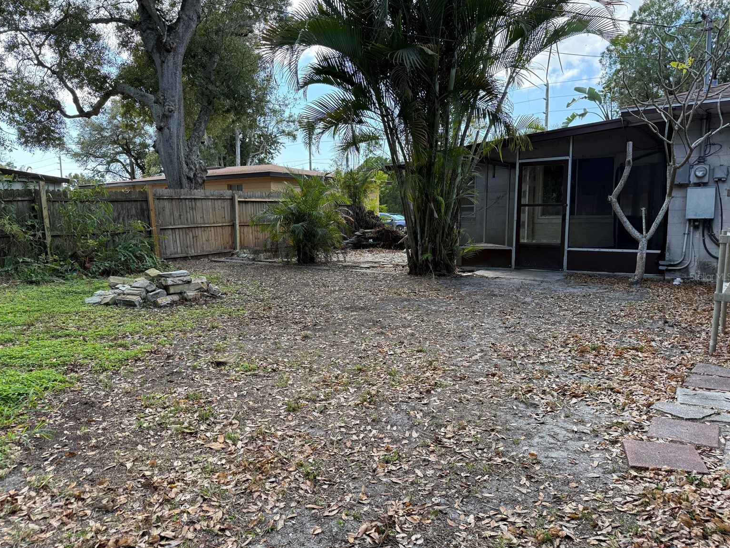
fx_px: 527
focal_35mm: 25
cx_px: 354
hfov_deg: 69.4
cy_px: 276
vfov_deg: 54.9
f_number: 1.78
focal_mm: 6.76
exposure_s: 1/671
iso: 100
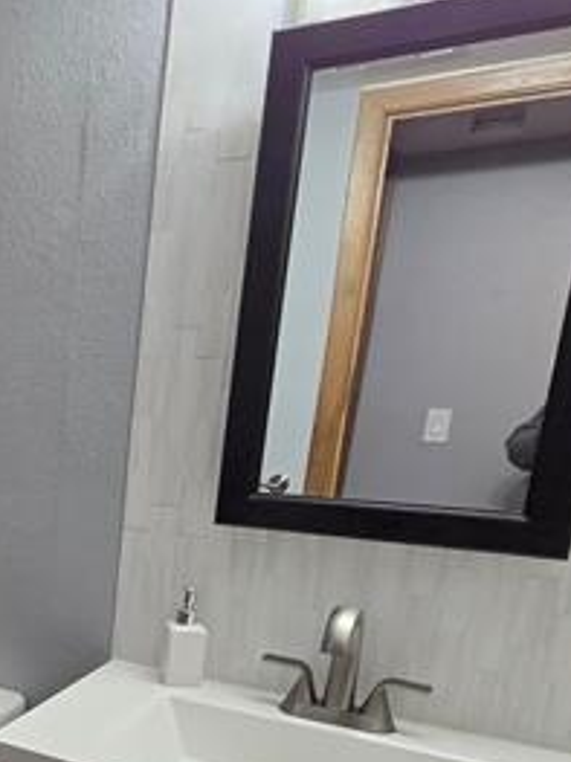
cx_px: -174
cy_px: 637
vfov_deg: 45.8
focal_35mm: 38
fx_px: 836
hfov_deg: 29.9
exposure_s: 1/60
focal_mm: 2.2
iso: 200
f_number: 2.2
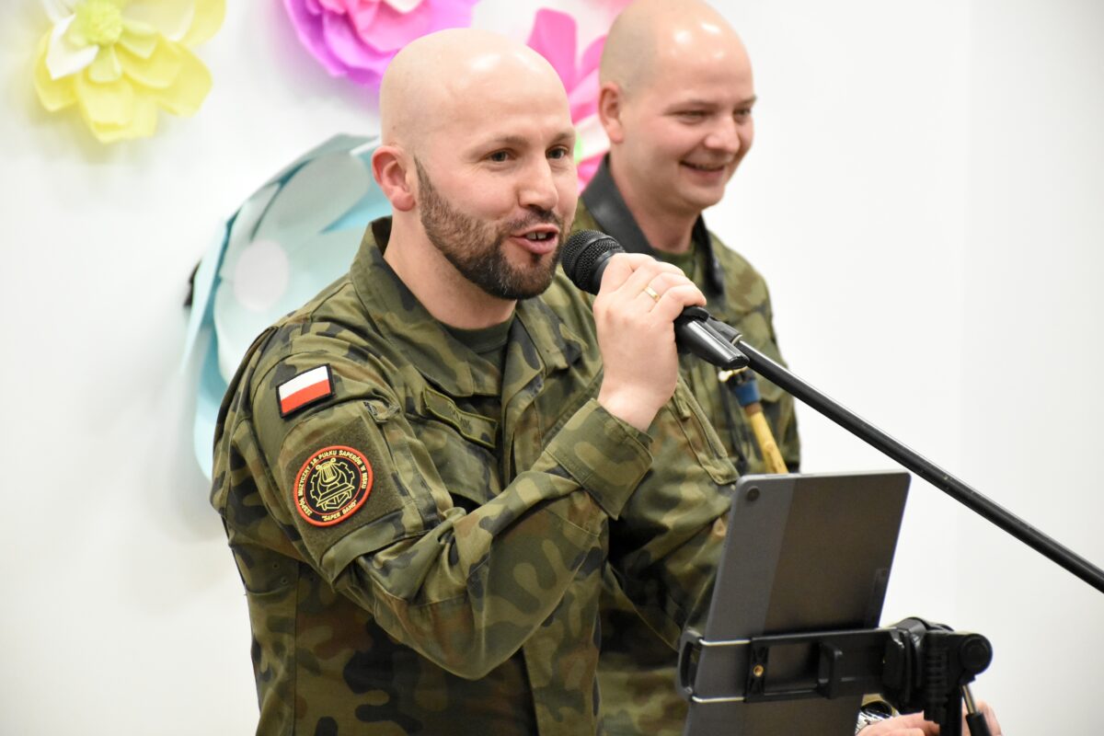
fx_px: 4600
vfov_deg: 9.1
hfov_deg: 13.7
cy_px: 368
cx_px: 552
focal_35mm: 150
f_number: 5.6
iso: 7200
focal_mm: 100
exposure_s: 1/125
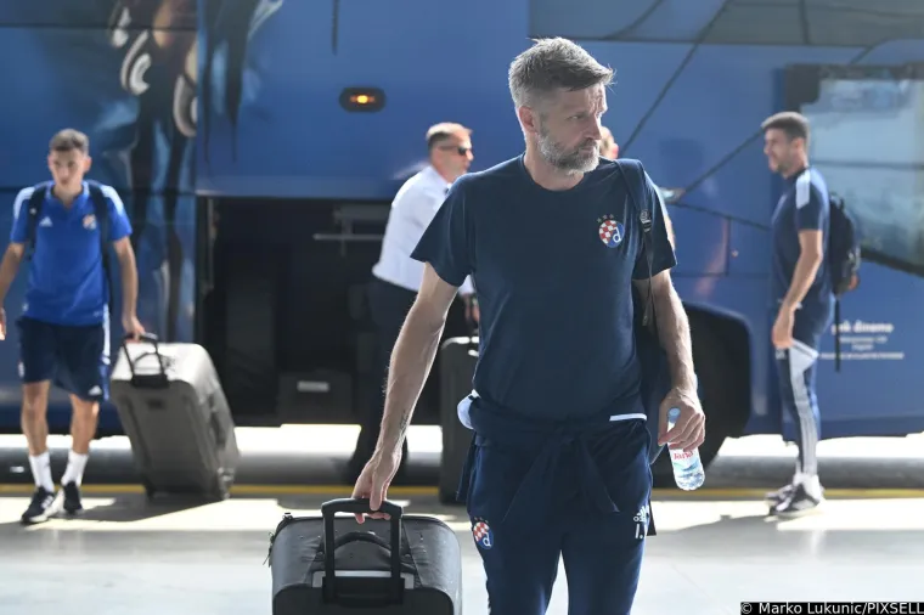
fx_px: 2104
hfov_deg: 24.8
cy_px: 308
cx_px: 462
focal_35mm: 82
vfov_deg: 16.6
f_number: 4
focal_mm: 82
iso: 800
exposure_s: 1/800
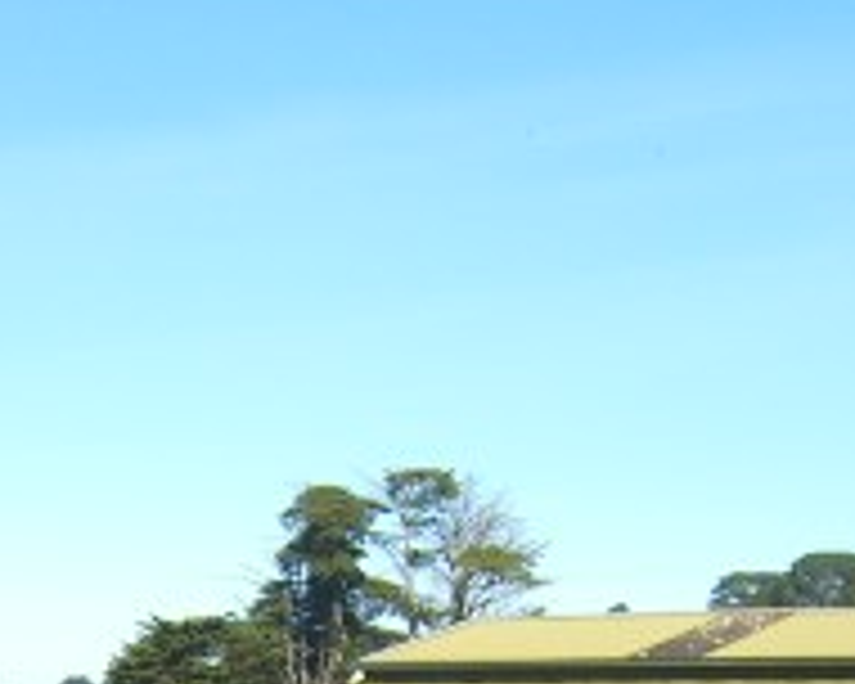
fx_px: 3163
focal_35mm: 125
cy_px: 914
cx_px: 202
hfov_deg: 15.3
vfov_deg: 12.0
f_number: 4
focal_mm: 7.9
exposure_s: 1/500
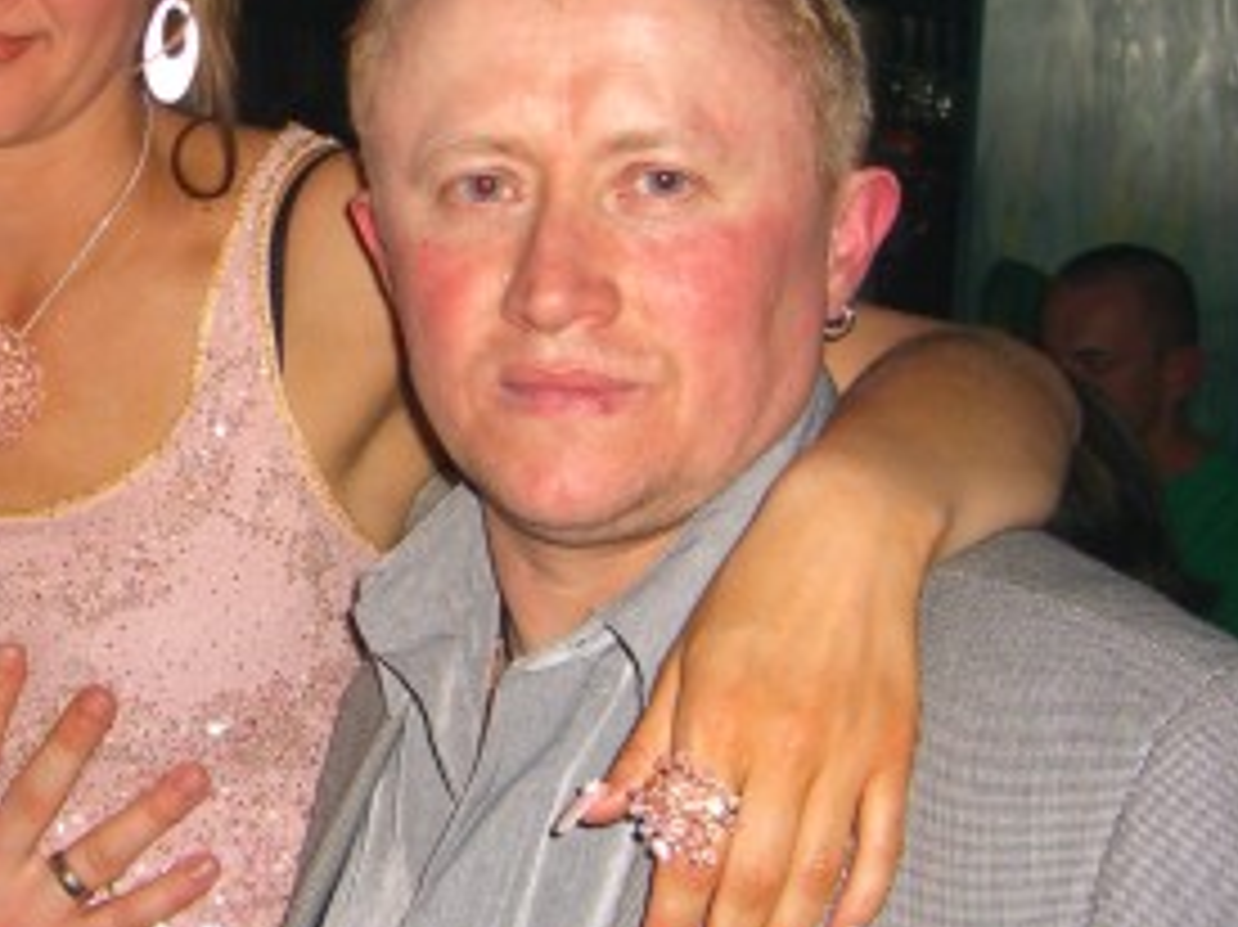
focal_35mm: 83
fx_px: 2967
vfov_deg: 17.7
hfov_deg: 23.1
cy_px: 351
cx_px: 194
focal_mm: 7.9
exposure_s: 1/60
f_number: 2.8
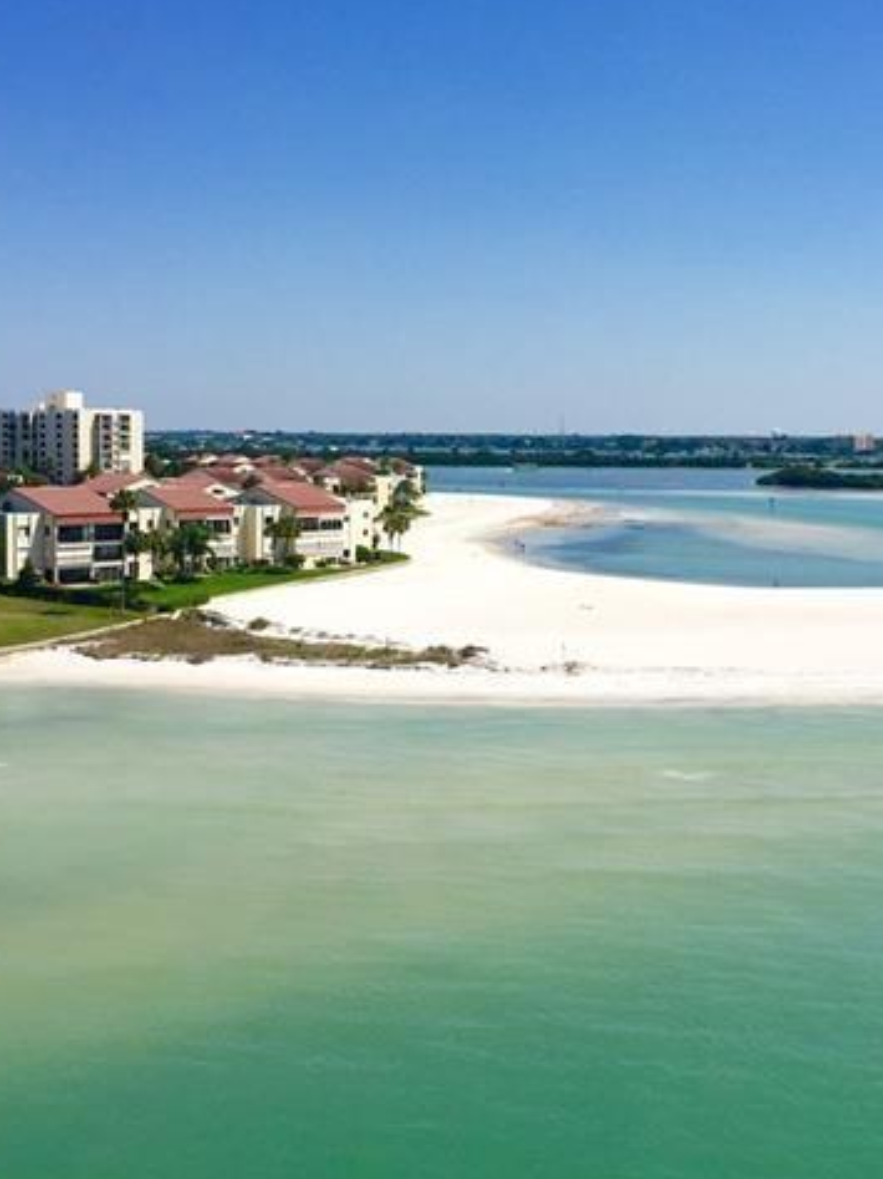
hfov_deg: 30.7
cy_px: 547
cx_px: 565
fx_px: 1600
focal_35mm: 47
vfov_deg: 40.4
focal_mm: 4.15
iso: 32
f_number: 2.2
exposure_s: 1/3968
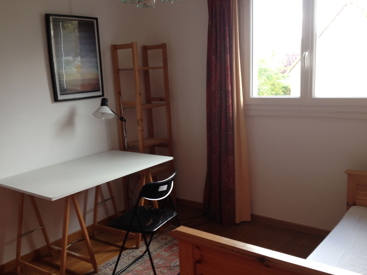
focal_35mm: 38
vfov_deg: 37.7
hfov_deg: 49.0
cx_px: 178
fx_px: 403
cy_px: 145
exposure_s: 1/30
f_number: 2.4
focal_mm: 4.28
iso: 50
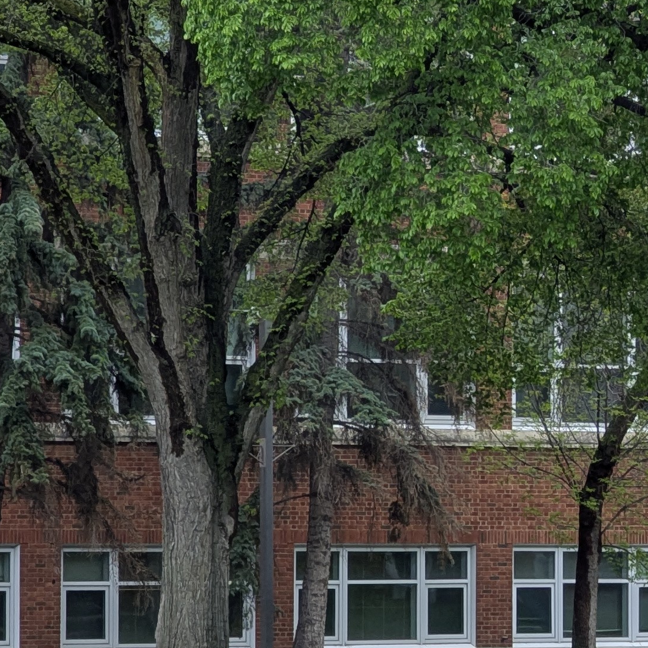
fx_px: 7391
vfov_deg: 5.0
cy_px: 370
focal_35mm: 349
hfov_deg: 5.0
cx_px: 861
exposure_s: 1/165
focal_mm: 19
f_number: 3.5
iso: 31
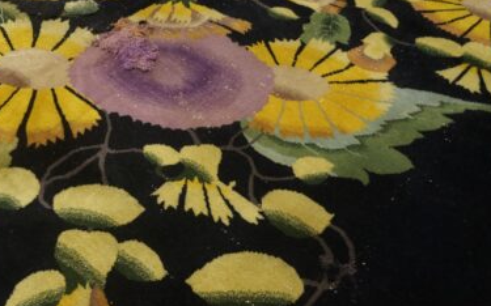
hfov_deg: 45.1
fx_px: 589
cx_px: 207
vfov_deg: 29.1
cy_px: 194
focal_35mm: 44
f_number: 4
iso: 1250
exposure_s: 1/60
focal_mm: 18
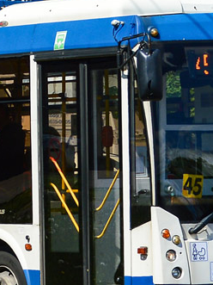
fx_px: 2578
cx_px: 28
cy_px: 80
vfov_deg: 6.3
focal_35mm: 314
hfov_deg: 4.7
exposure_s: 1/640
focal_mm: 48
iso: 100
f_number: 6.3
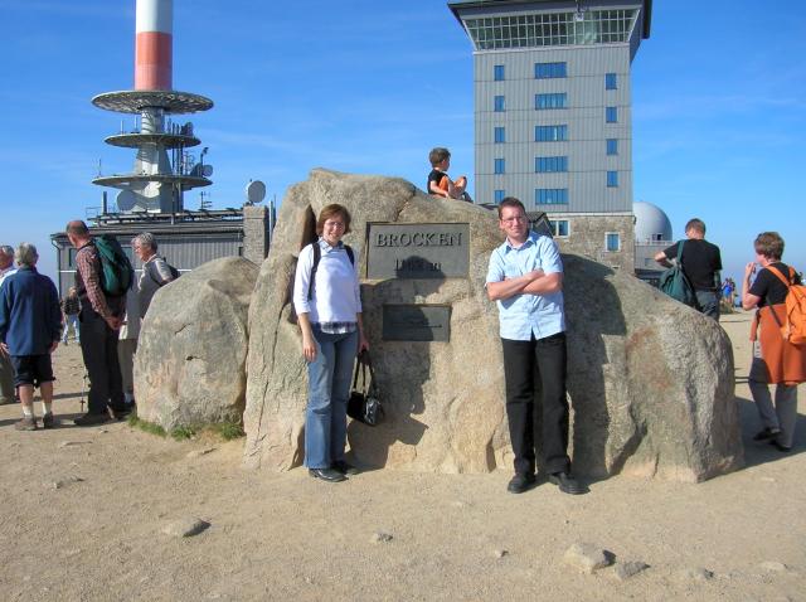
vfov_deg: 41.7
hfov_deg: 54.0
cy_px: 301
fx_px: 790
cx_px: 403
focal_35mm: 34
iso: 50
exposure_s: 1/451
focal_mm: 5.7
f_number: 4.9
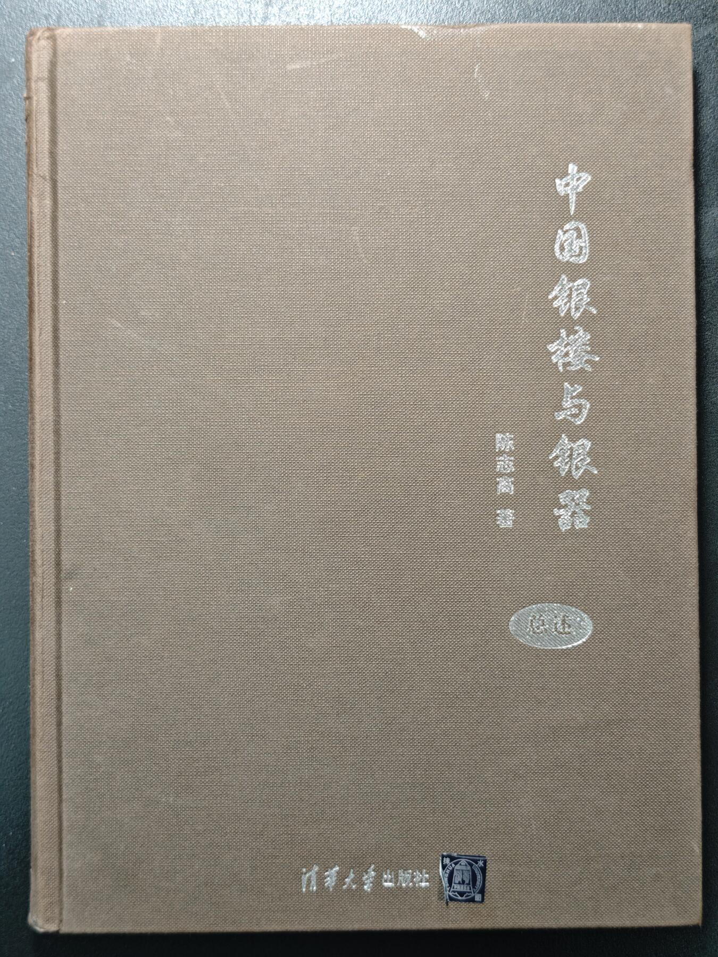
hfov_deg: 31.5
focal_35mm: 46
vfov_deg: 41.2
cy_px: 478
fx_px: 1272
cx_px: 359
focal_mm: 6.55
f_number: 1.62
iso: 400
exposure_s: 1/51.1
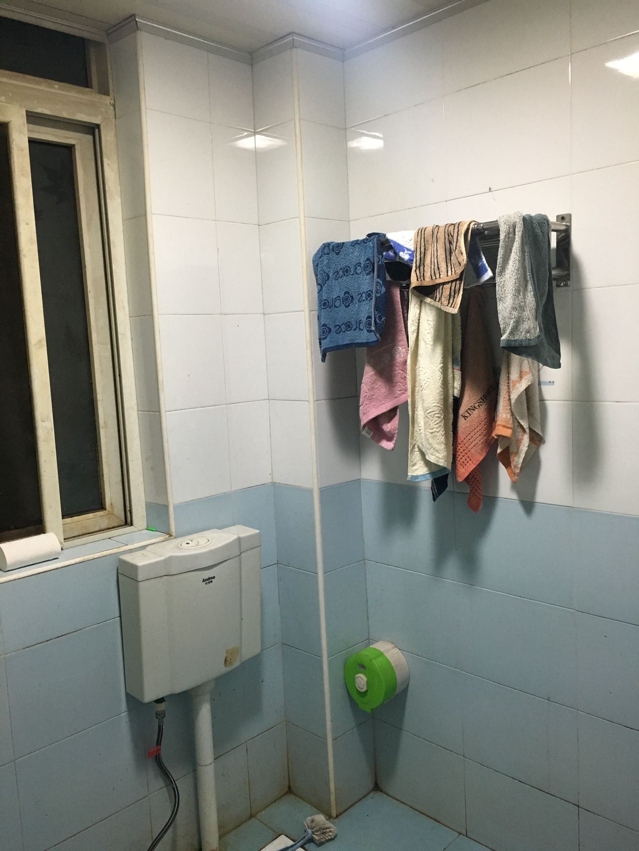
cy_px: 426
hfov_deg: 48.2
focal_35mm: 29
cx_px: 320
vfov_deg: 61.7
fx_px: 714
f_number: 2.2
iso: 200
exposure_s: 1/33
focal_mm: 4.15
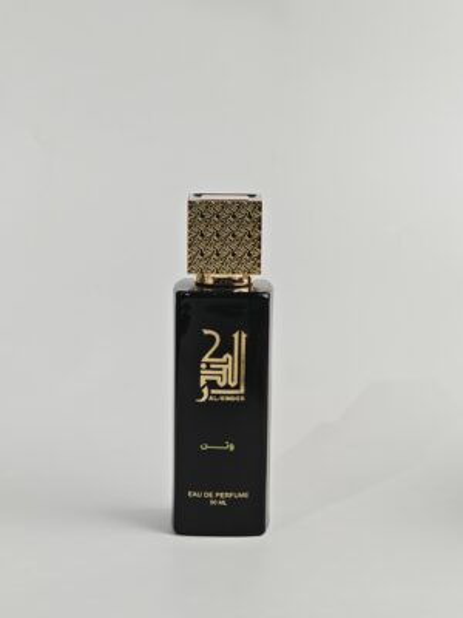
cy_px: 309
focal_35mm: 79
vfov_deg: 24.7
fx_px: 1409
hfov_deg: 18.7
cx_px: 232
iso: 100
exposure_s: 1/100
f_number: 2.4
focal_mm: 8.67
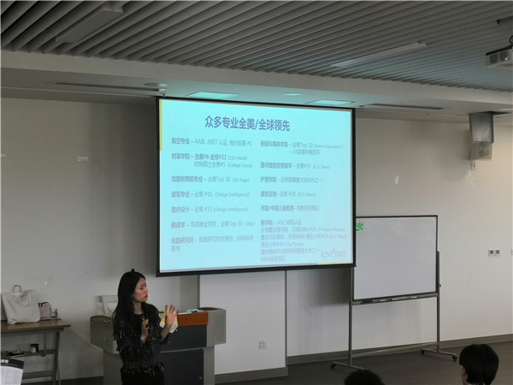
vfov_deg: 27.0
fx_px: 800
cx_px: 256
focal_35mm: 54
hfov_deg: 35.5
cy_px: 192
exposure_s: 1/50
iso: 64
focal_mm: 3.95
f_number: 1.8
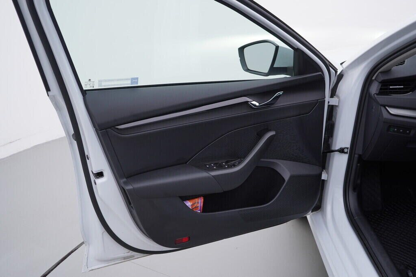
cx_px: 208
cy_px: 138
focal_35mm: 36
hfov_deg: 53.1
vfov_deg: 36.9
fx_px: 416
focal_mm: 24
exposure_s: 1/60
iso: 125
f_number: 4
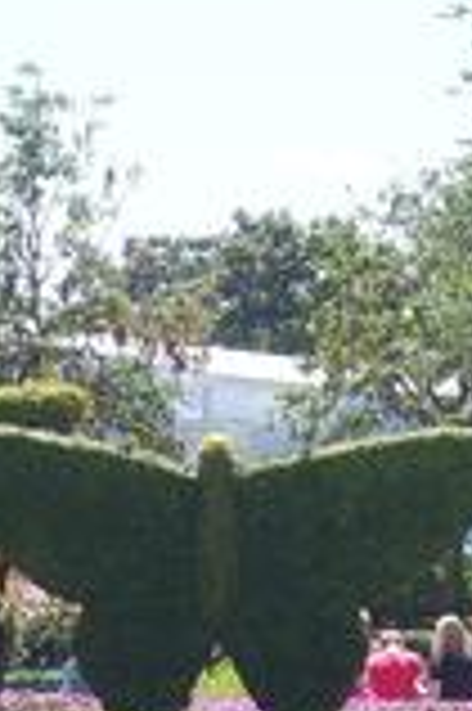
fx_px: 5834
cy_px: 333
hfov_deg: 4.6
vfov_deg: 7.0
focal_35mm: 296
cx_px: 279
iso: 100
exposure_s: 1/800
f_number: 3.5
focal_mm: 21.2
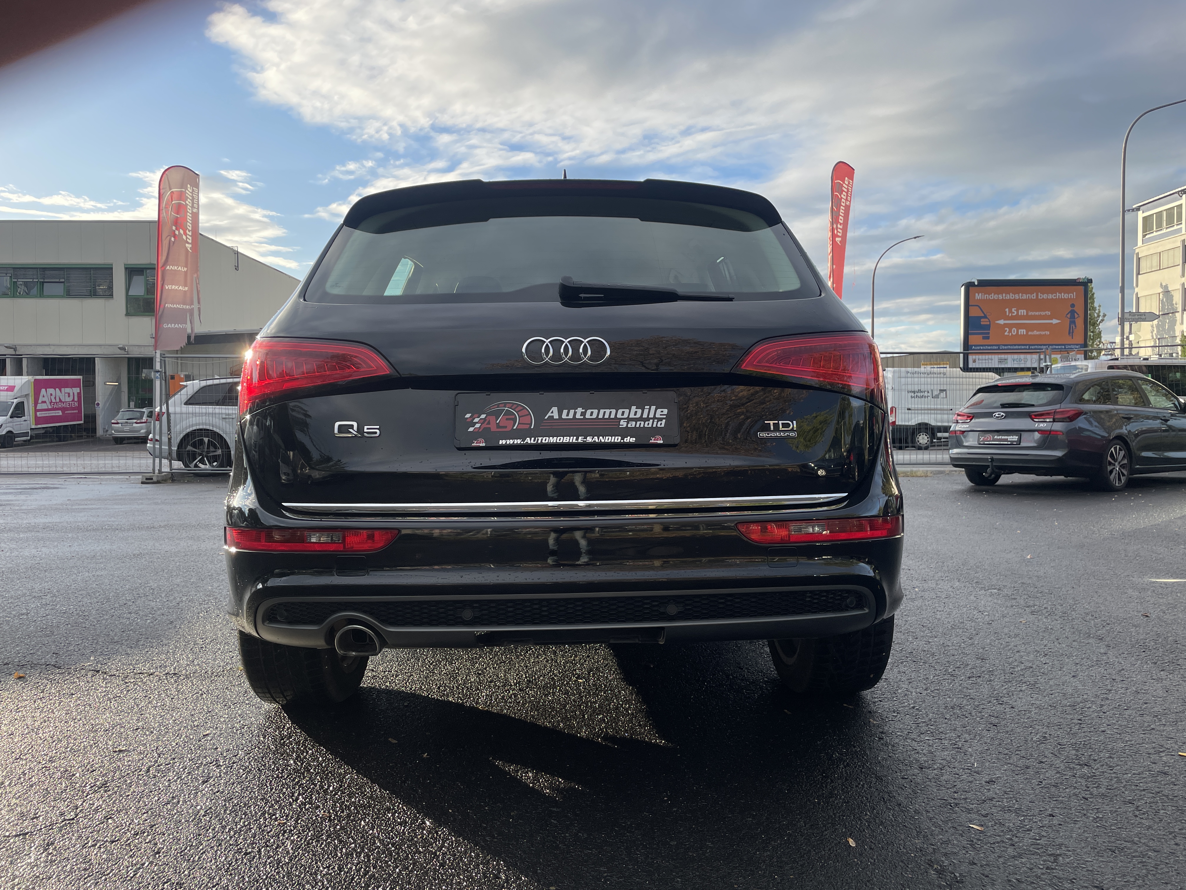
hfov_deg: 67.3
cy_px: 445
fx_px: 891
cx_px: 593
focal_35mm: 26
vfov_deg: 53.1
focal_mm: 4.2
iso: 32
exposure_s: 1/1319
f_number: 1.6
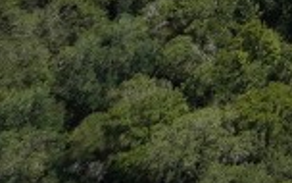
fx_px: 1369
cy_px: -534
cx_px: 890
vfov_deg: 6.3
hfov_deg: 9.4
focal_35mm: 172
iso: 140
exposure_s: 1/4000
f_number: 2.8
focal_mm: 12.29
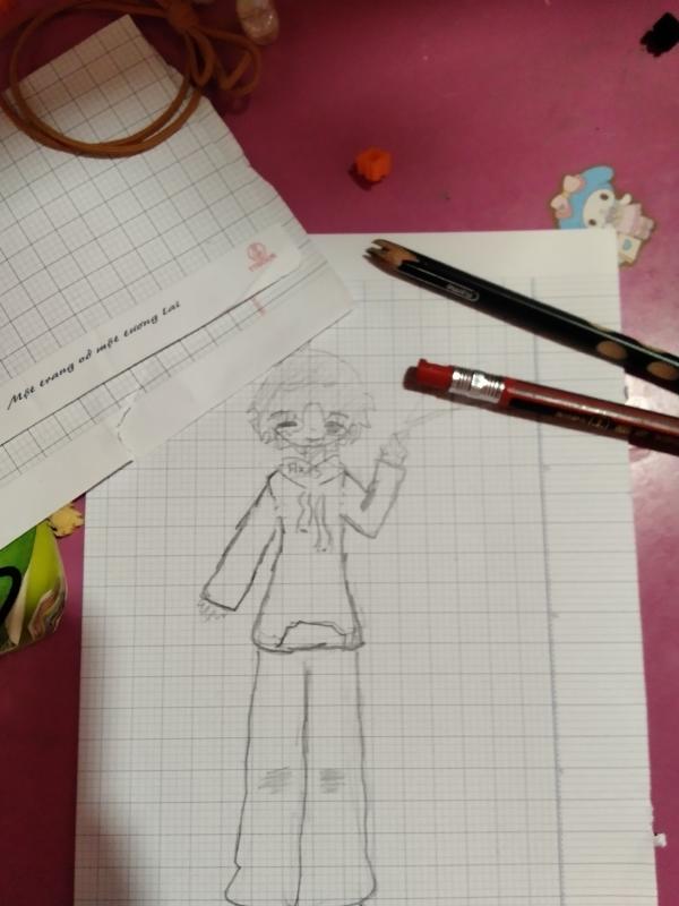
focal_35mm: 26
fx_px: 680
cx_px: 340
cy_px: 453
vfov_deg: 67.3
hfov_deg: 53.1
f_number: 2
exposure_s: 1/50
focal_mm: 2.78
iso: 337
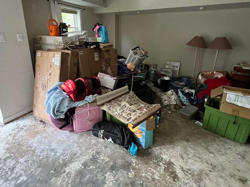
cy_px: 69
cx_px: 119
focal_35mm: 17
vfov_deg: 73.4
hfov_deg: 90.9
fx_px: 123
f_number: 1.8
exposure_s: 1/42
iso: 1000
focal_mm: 1.57
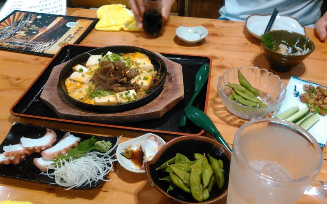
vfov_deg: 39.3
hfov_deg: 59.6
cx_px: 164
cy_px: 117
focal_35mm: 32
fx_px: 285
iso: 320
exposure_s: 1/15.1
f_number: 2.4
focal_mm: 4
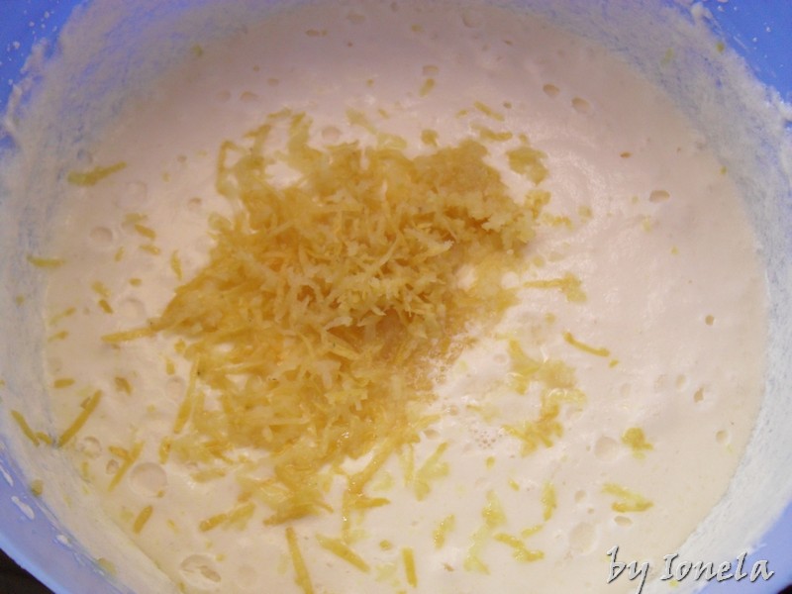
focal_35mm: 35
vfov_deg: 40.7
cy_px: 297
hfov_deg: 52.6
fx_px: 801
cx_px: 396
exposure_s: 1/45
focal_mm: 6.3
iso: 200
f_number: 3.2
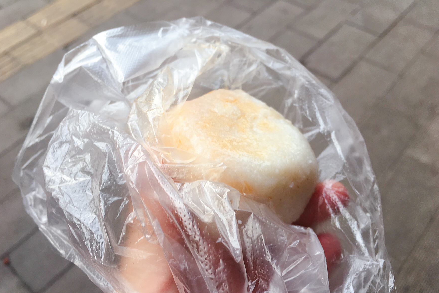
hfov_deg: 60.3
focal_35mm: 31
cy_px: 168
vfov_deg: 42.2
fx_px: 378
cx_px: 224
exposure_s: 1/100
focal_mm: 4.15
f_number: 2.2
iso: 32
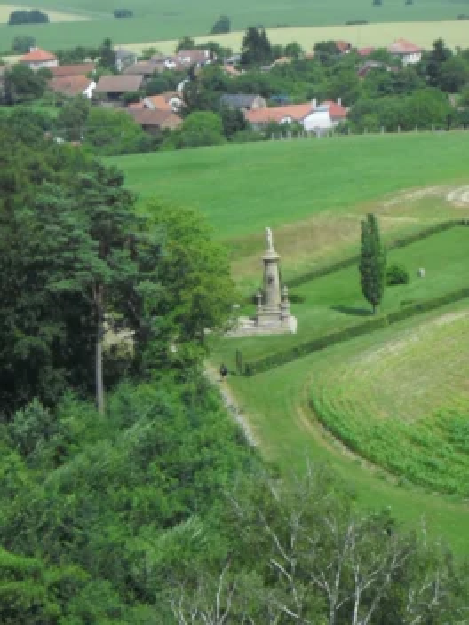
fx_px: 2041
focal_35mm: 113
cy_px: 312
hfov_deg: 13.1
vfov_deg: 17.4
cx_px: 234
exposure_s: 1/125
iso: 200
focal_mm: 18.6
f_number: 14.7
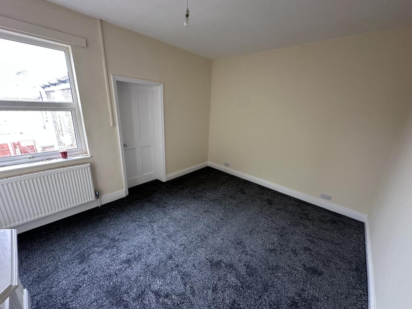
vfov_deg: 85.7
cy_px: 154
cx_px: 206
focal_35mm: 14
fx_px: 167
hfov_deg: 102.1
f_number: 2.2
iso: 250
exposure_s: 1/50
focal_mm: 2.22
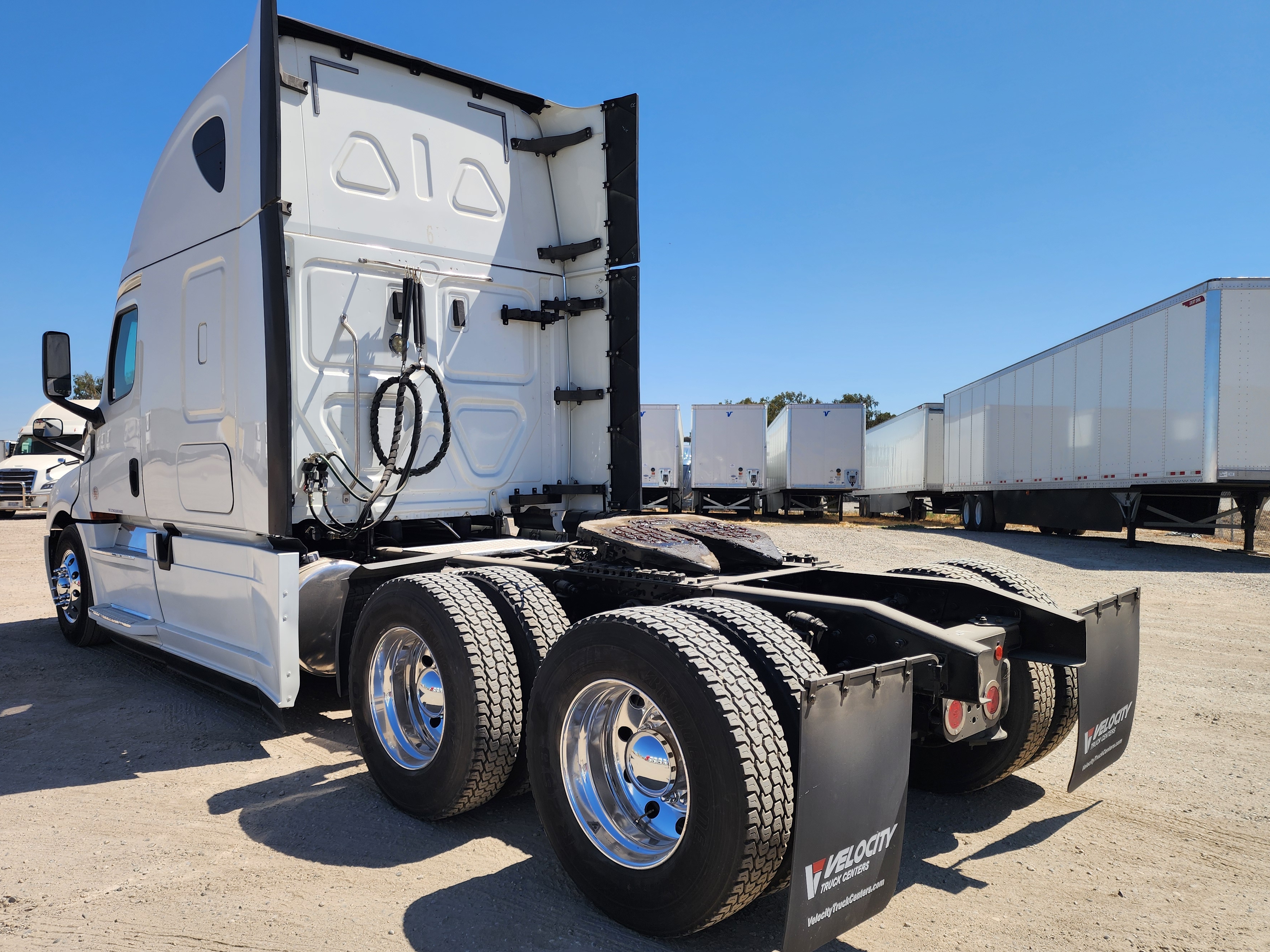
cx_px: 583
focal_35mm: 26
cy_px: 481
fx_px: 954
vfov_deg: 53.1
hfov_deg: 67.2
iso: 12
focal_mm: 6.4
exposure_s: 1/1123
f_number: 1.8
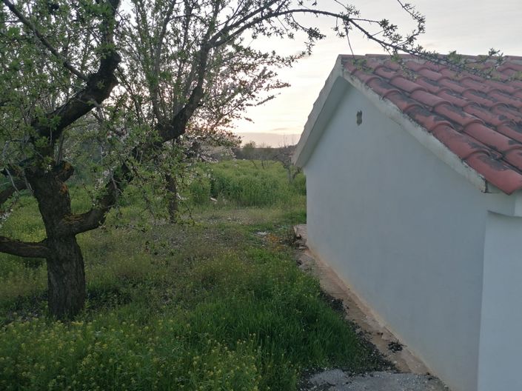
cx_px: 261
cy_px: 196
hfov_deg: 65.3
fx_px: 407
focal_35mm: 27
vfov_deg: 51.3
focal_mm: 4.75
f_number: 1.8
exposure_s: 1/117
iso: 50
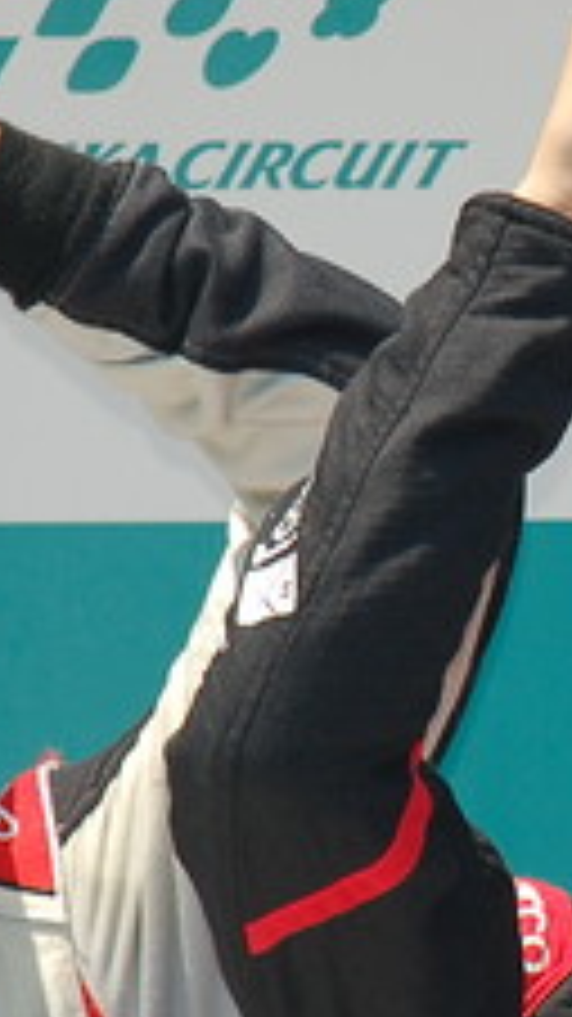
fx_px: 27038
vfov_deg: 2.2
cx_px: 766
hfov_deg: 1.2
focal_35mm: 1002
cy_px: 513
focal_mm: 200
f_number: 9.5
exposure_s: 1/350
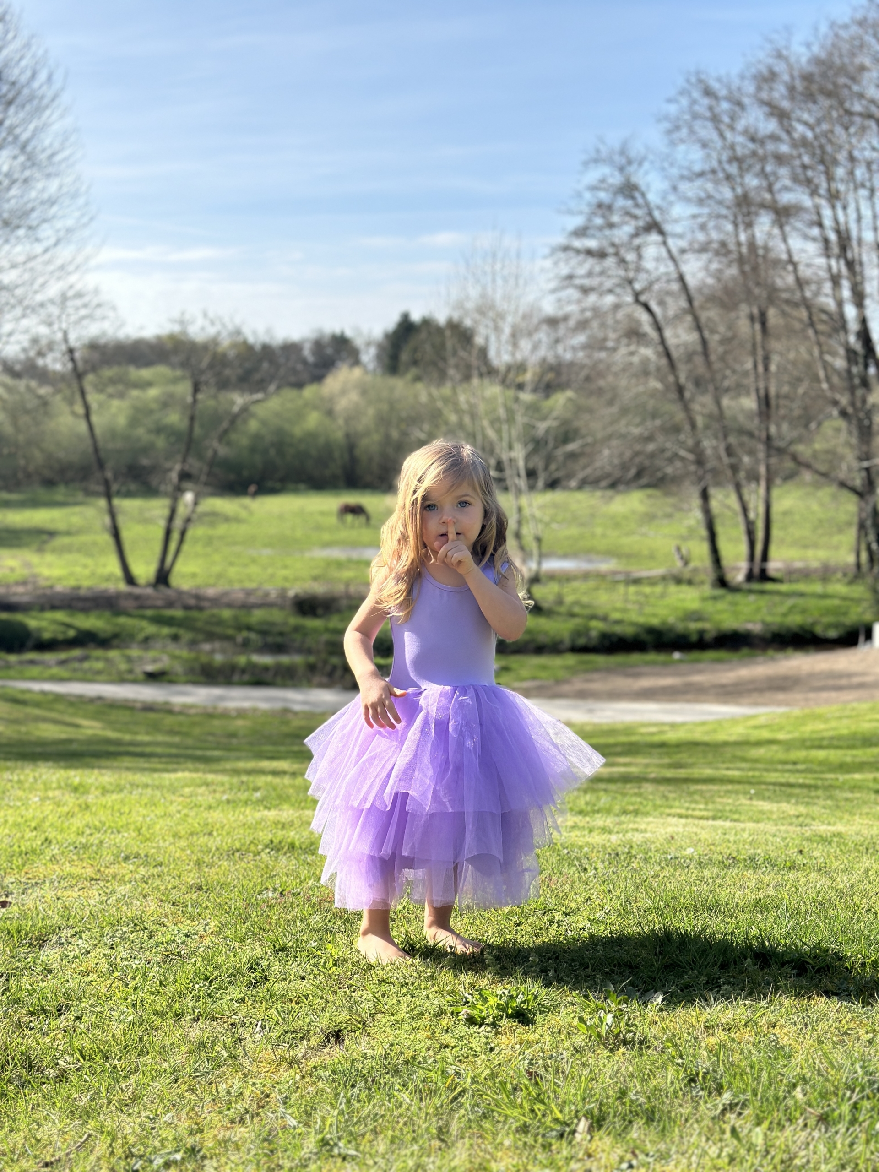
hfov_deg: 30.3
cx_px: 440
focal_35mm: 48
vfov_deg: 39.7
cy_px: 586
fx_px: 1625
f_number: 1.78
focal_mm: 6.86
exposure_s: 1/4566
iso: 80
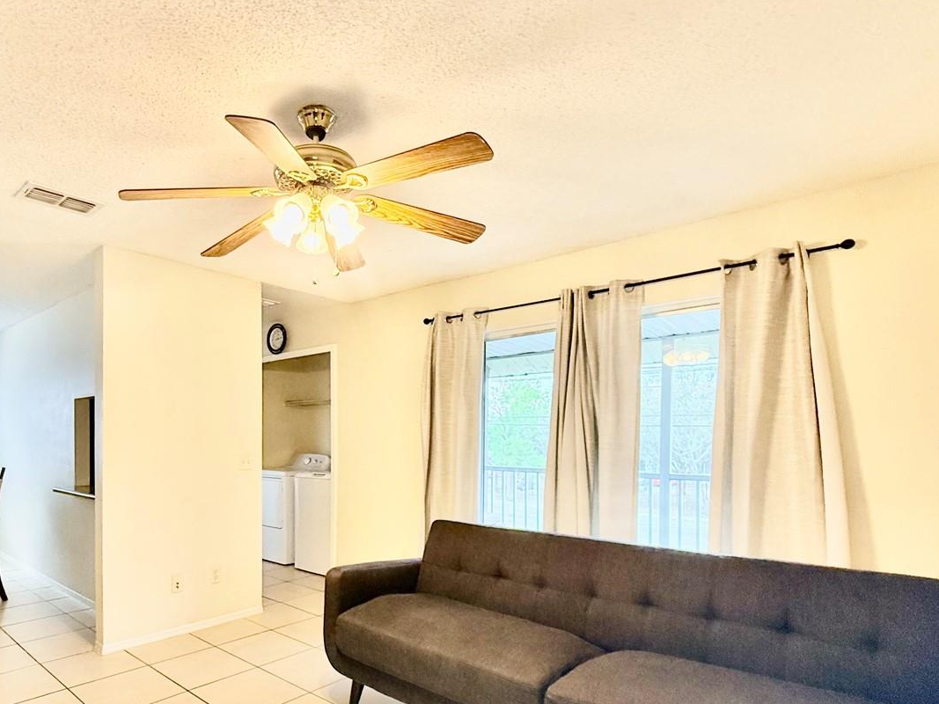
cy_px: 443
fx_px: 570
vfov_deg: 62.5
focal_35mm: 21
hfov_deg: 76.7
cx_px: 319
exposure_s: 1/120
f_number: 2.2
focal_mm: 2.22
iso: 400
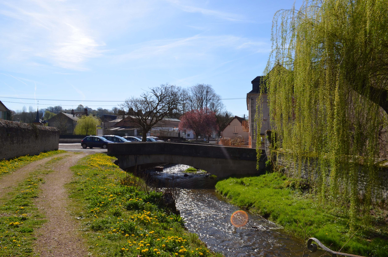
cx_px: 194
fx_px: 290
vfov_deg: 47.7
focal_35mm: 27
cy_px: 128
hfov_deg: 67.5
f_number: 10
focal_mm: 18
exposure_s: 1/200
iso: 100
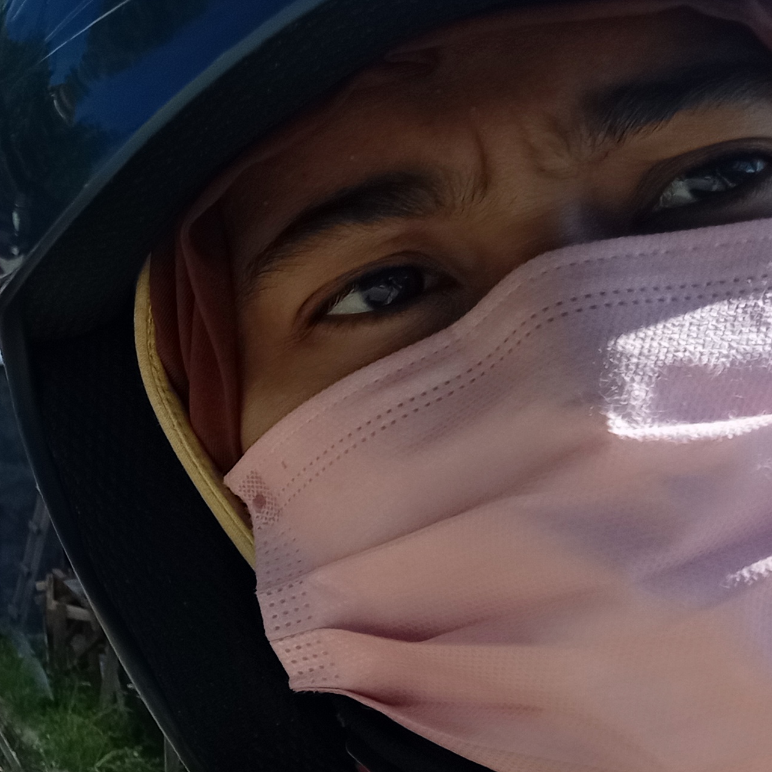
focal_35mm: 79
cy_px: 307
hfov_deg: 18.9
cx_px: -426
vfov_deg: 21.9
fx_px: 1993
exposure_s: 1/416
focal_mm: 3.74
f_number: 2.25
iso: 100
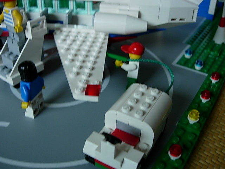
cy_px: 84
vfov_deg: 37.7
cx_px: 112
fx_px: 247
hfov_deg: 49.0
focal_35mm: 38
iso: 79
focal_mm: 7.8
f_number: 2.8
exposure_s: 1/22.6
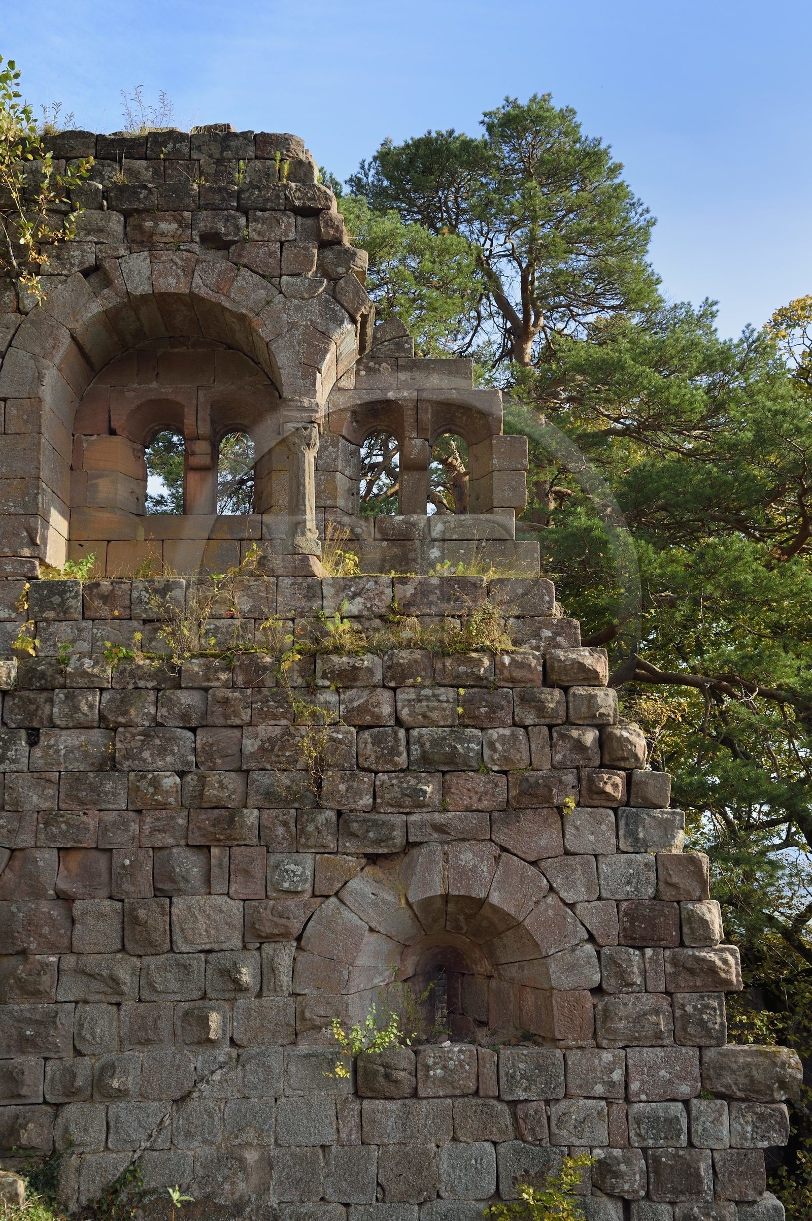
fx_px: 1152
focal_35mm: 34
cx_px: 406
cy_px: 610
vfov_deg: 55.8
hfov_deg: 38.8
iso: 400
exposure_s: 1/400
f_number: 9
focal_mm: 34
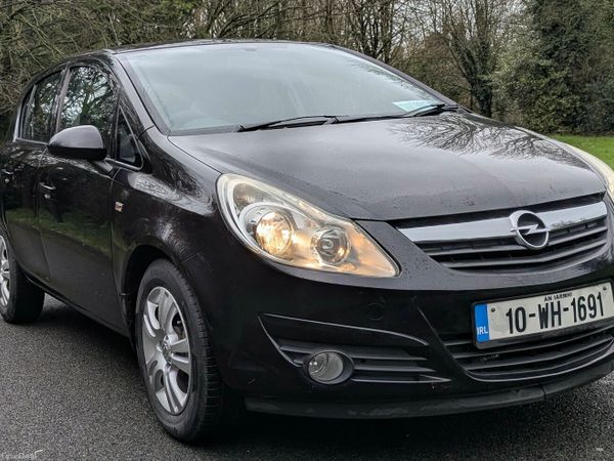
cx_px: 307
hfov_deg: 71.6
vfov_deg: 56.8
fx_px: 426
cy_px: 230
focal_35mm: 24
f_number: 1.85
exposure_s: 1/478
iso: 46
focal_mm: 6.81
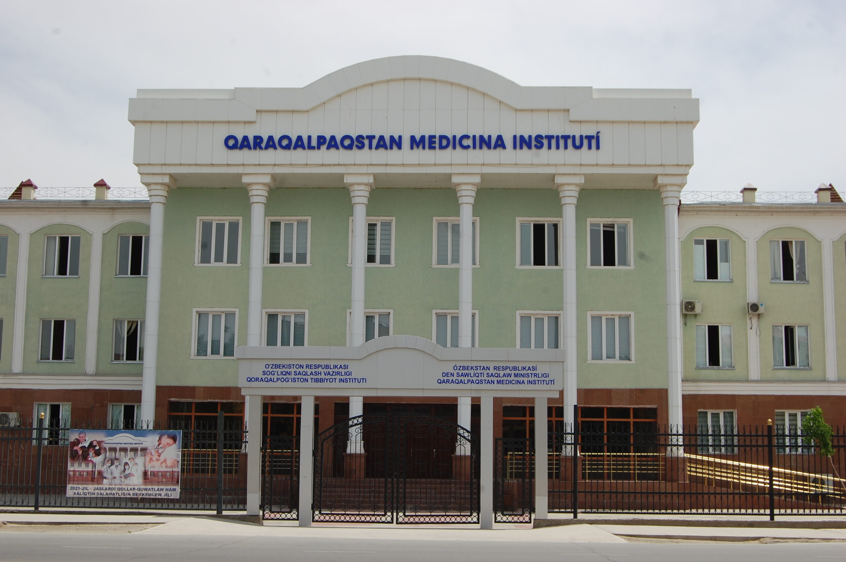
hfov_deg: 41.1
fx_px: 1127
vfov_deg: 28.0
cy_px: 281
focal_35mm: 48
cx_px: 423
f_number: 10
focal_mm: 32
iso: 200
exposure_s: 1/320
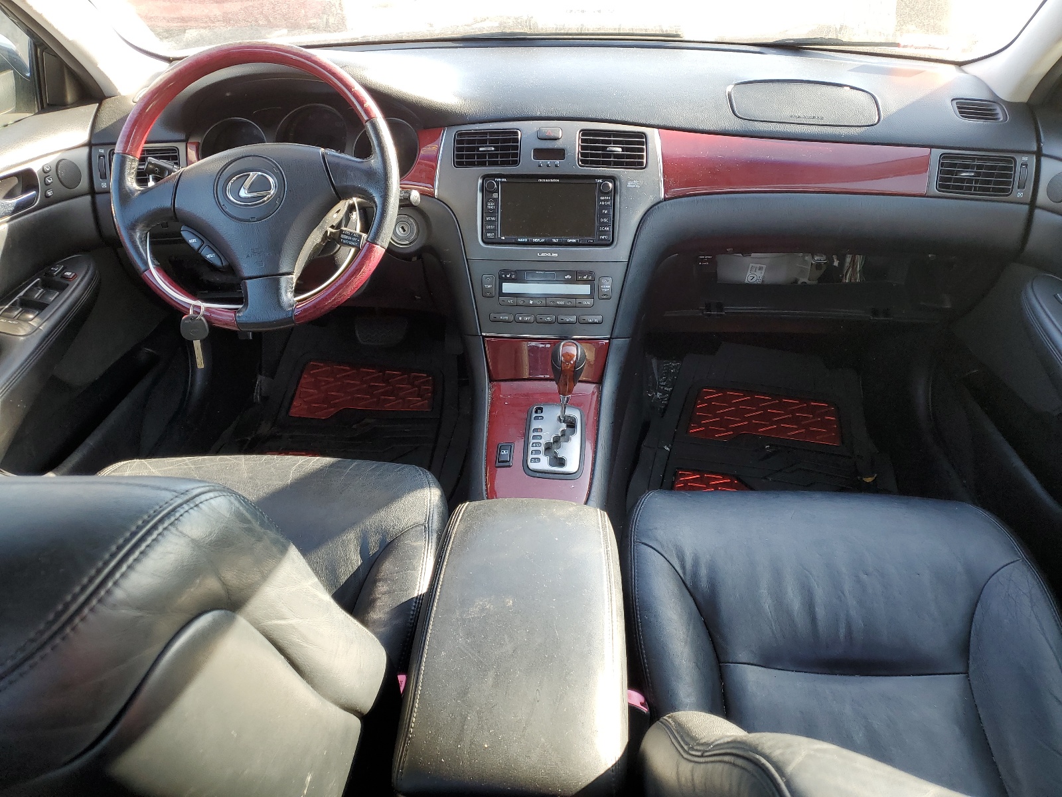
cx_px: 531
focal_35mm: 26
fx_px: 798
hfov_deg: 67.3
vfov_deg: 53.1
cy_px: 398
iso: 50
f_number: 1.5
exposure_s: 1/123
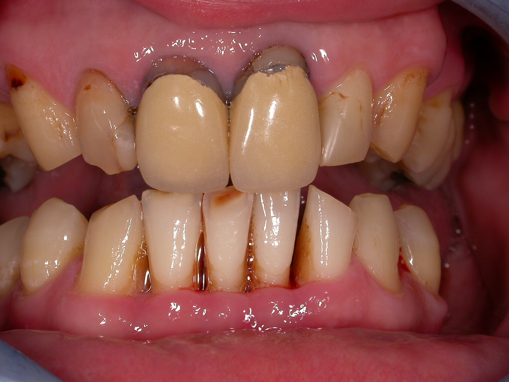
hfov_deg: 14.4
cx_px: 254
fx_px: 2014
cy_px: 191
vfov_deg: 10.8
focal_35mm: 137
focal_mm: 28.4
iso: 100
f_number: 10.7
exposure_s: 1/60.3
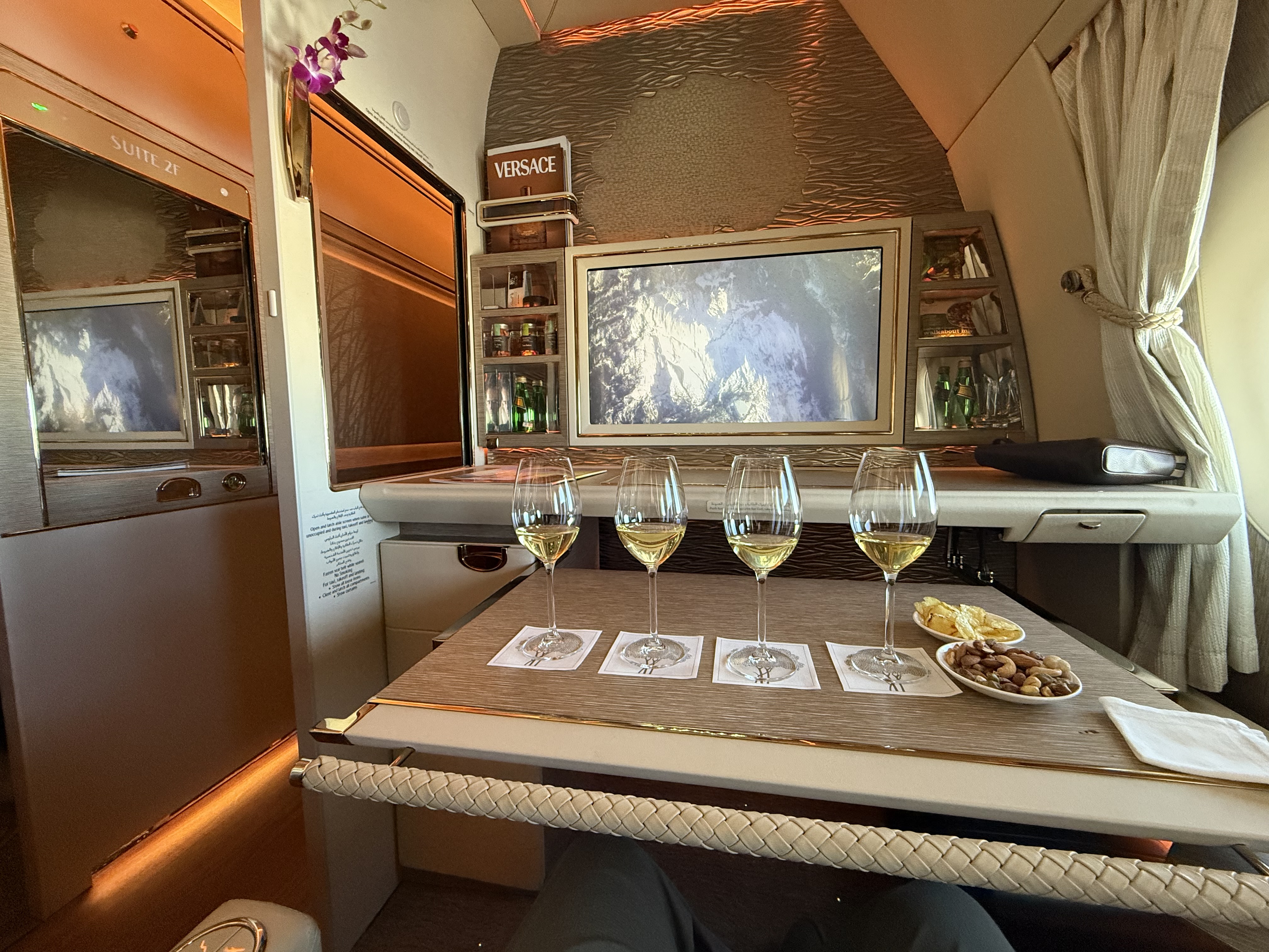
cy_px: 476
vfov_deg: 85.7
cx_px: 634
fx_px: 513
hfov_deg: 102.1
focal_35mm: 14
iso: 500
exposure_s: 1/58
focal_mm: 2.22
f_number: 2.2
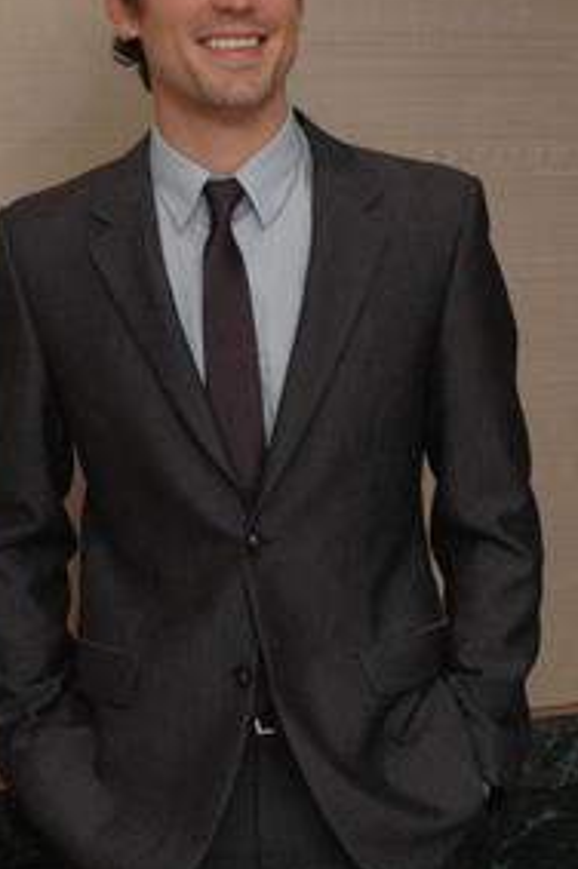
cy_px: 344
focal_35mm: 72
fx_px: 1738
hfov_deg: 18.9
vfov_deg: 28.0
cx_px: 277
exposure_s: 1/160
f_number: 10
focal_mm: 34
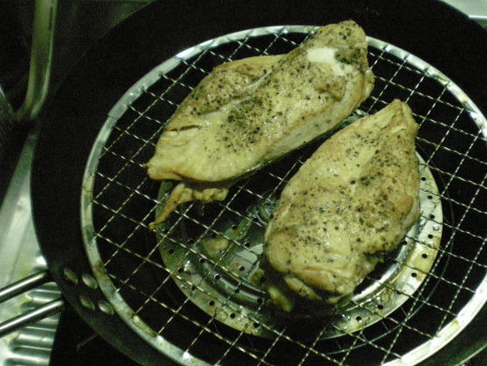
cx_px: 273
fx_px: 619
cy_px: 179
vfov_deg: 32.9
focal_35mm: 44
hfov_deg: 42.9
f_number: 3.1
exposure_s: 1/48
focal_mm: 6.3
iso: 1000
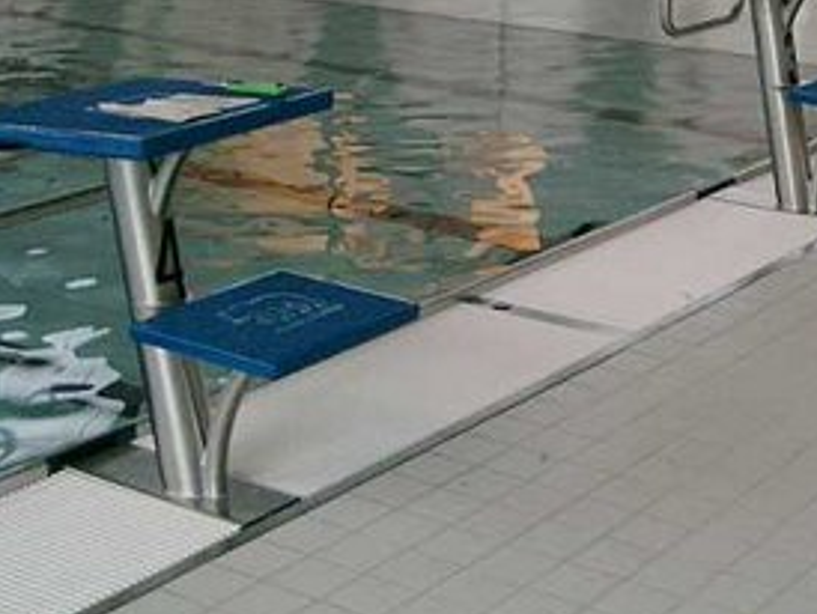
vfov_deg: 18.0
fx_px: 1913
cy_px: 86
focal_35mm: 81
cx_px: 698
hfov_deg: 23.6
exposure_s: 1/60
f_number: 2.6
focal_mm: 7.6
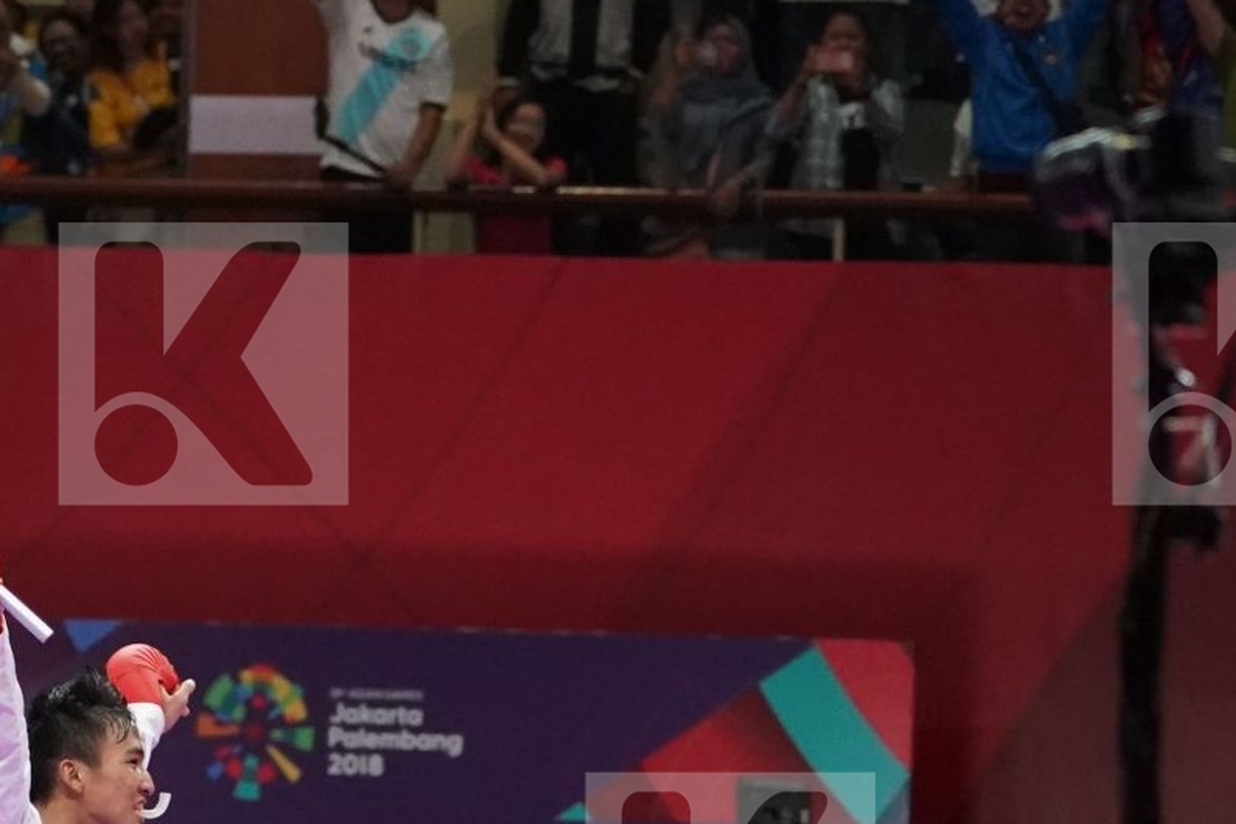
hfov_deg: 6.2
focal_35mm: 333
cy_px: 914
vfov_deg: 4.1
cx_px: 204
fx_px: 11432
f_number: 4
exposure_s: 1/1000
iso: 5000
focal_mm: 98
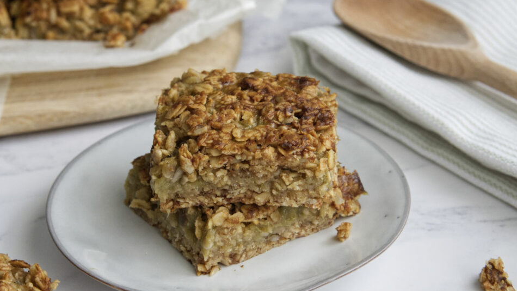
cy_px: 155
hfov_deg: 21.1
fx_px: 1385
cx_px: 248
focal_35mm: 101
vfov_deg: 12.0
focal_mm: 43
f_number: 5
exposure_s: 1/60
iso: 1000
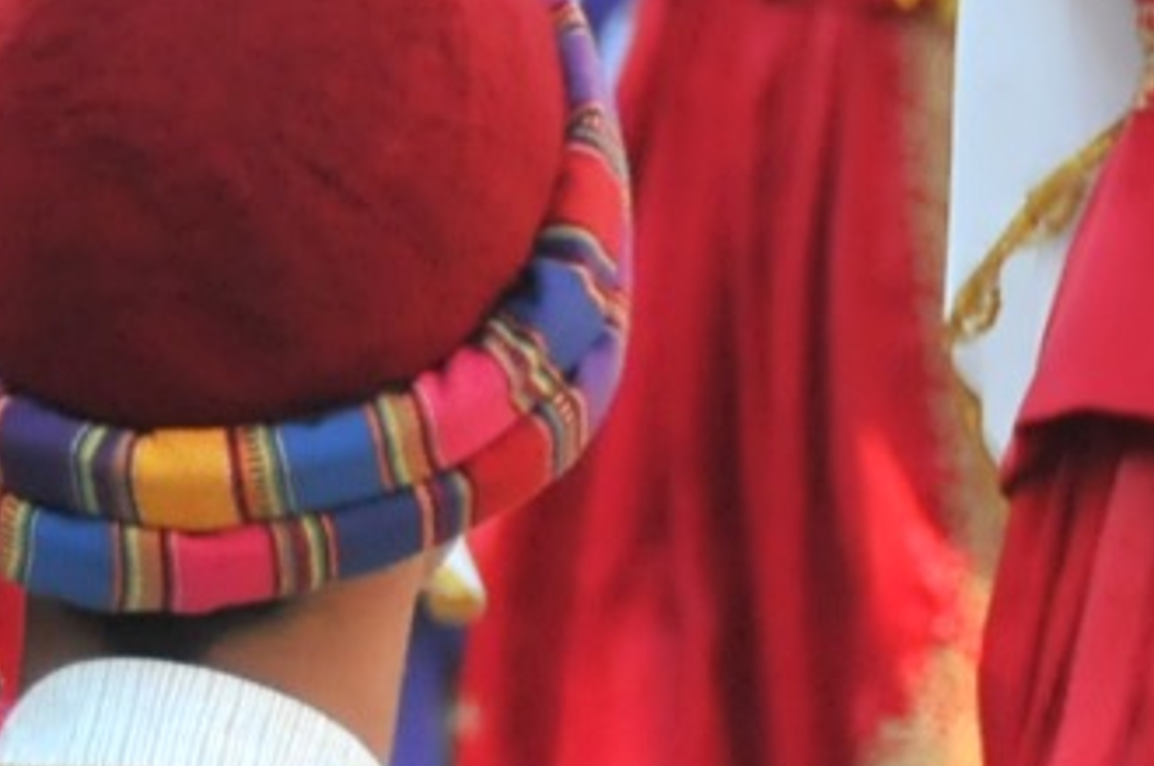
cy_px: -2
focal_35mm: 860
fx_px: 27518
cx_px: 913
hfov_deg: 2.4
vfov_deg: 1.6
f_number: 5.3
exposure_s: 1/500
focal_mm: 105
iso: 800
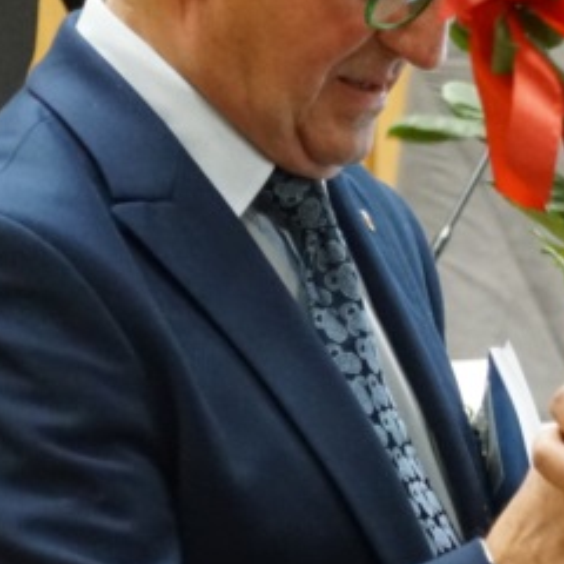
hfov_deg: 3.7
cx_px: 707
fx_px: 8811
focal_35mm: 478
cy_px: 192
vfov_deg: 3.7
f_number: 5.6
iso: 3200
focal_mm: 90
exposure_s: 1/60
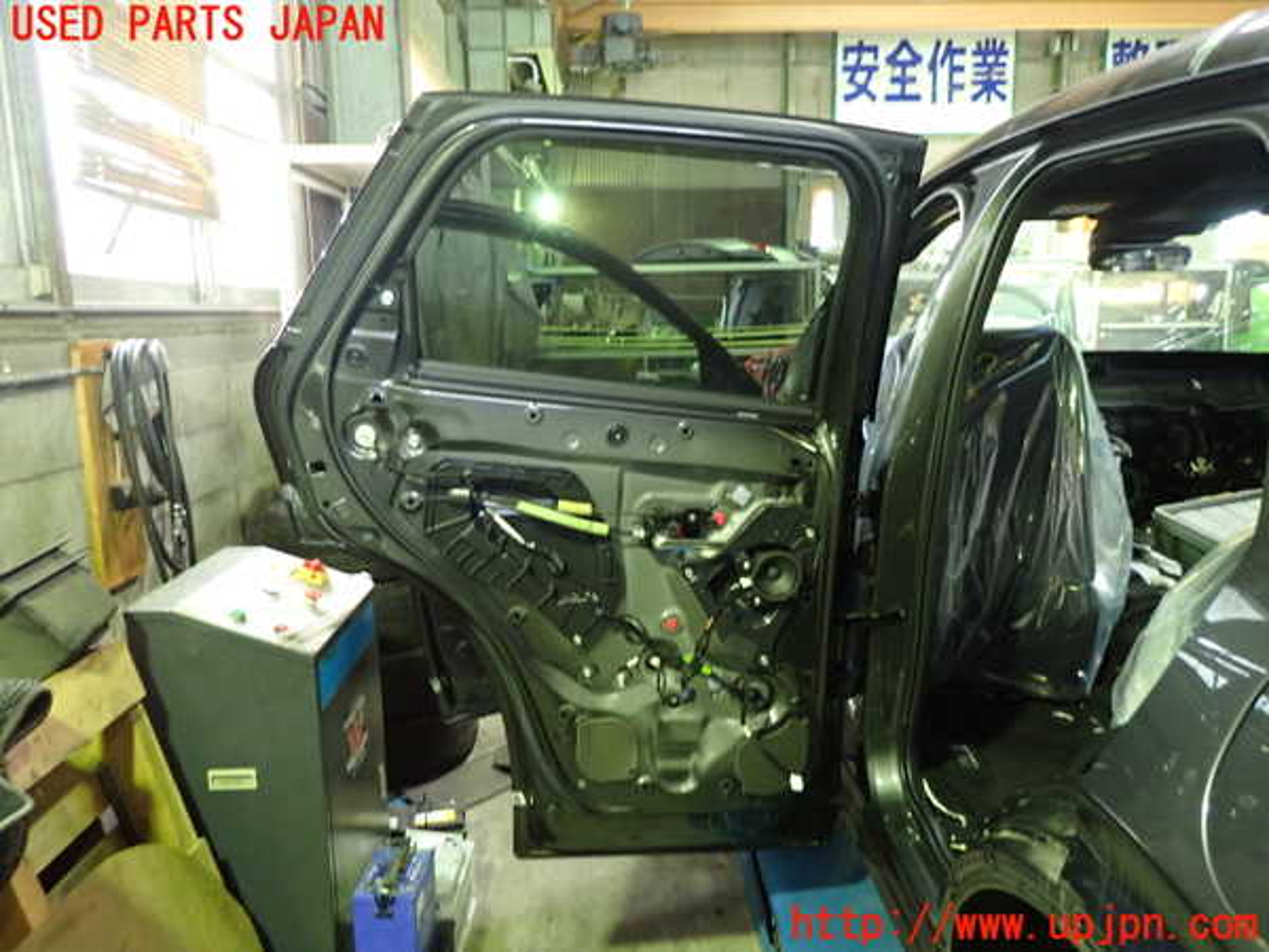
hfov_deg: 69.4
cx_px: 634
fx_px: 916
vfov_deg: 54.9
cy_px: 476
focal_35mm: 25
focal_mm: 4.5
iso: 800
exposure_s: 1/30
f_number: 2
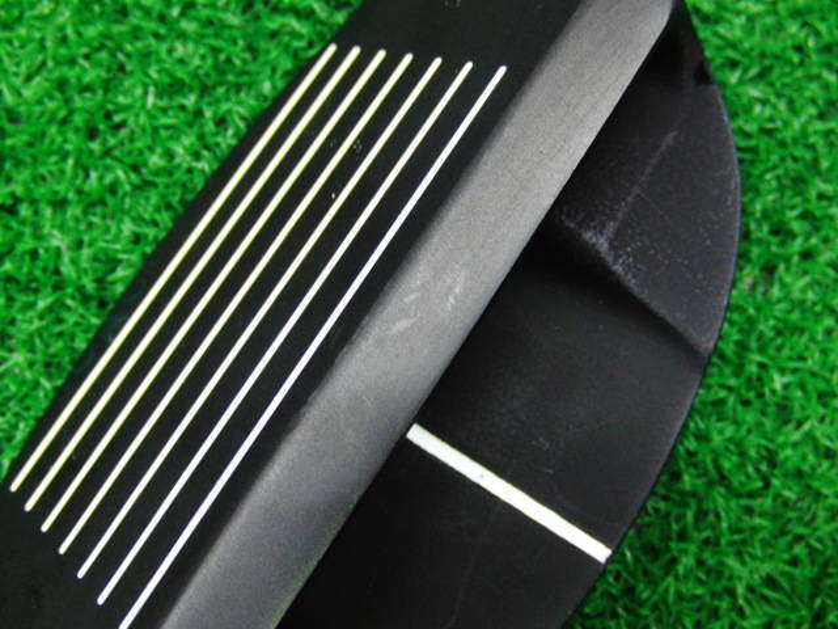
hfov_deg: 50.1
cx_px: 419
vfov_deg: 38.7
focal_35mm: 37
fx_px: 896
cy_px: 314
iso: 400
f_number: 3.6
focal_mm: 6.42
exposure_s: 1/25
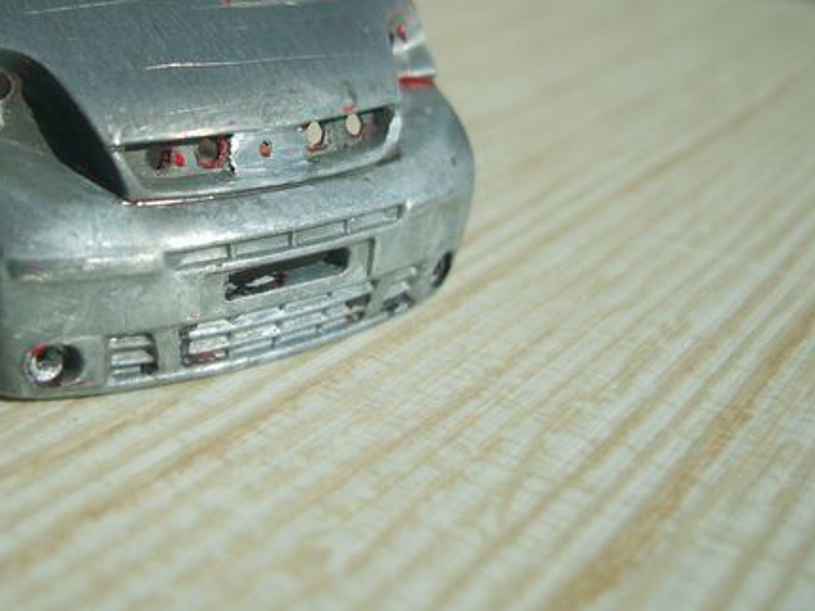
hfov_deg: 36.4
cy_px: 161
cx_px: 261
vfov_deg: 27.7
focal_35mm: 52
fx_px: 1224
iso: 50
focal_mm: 7.4
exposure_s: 1/250
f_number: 7.1
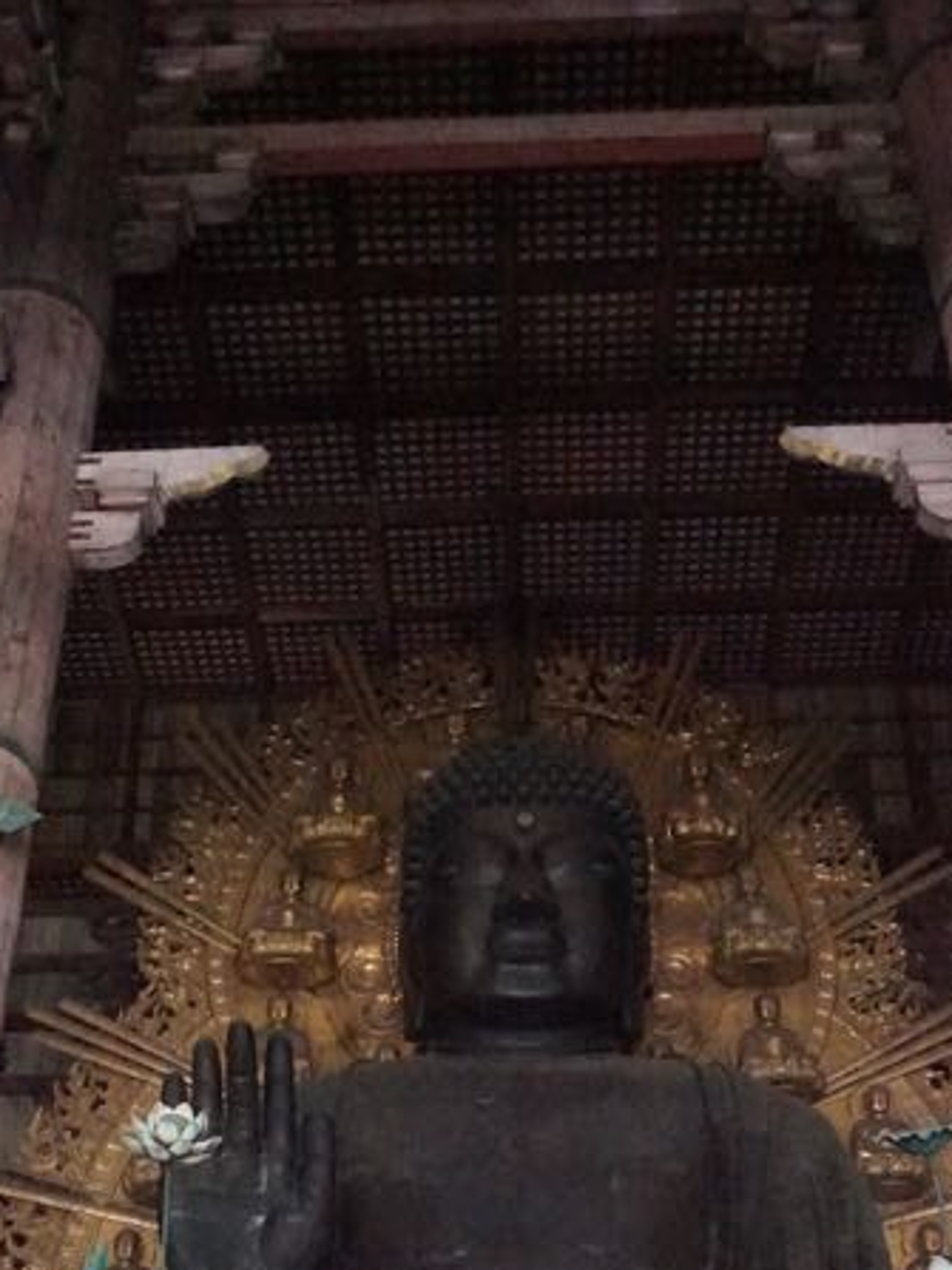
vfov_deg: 36.4
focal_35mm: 52
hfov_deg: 28.2
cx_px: 487
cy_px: 903
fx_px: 1896
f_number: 4.5
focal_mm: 25
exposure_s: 1/1000
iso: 25600
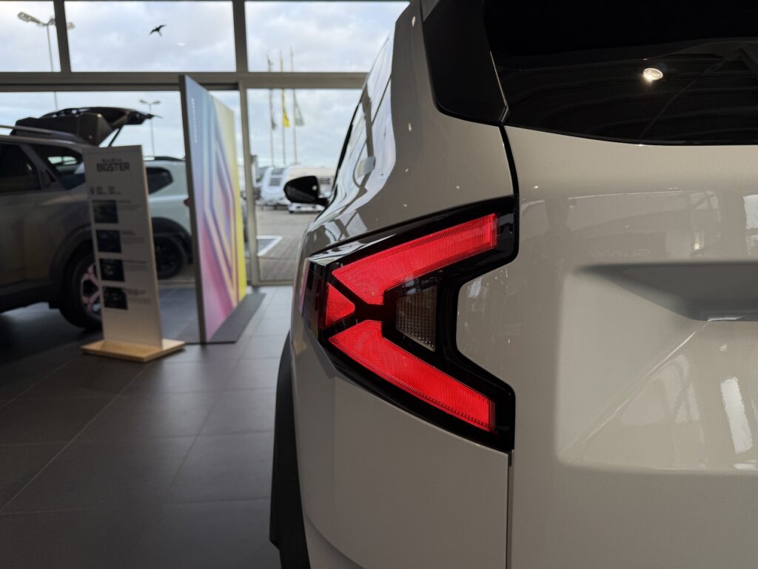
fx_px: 526
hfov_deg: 71.6
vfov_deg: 56.8
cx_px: 379
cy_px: 284
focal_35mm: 24
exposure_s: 1/470
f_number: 1.78
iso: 100
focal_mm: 6.76
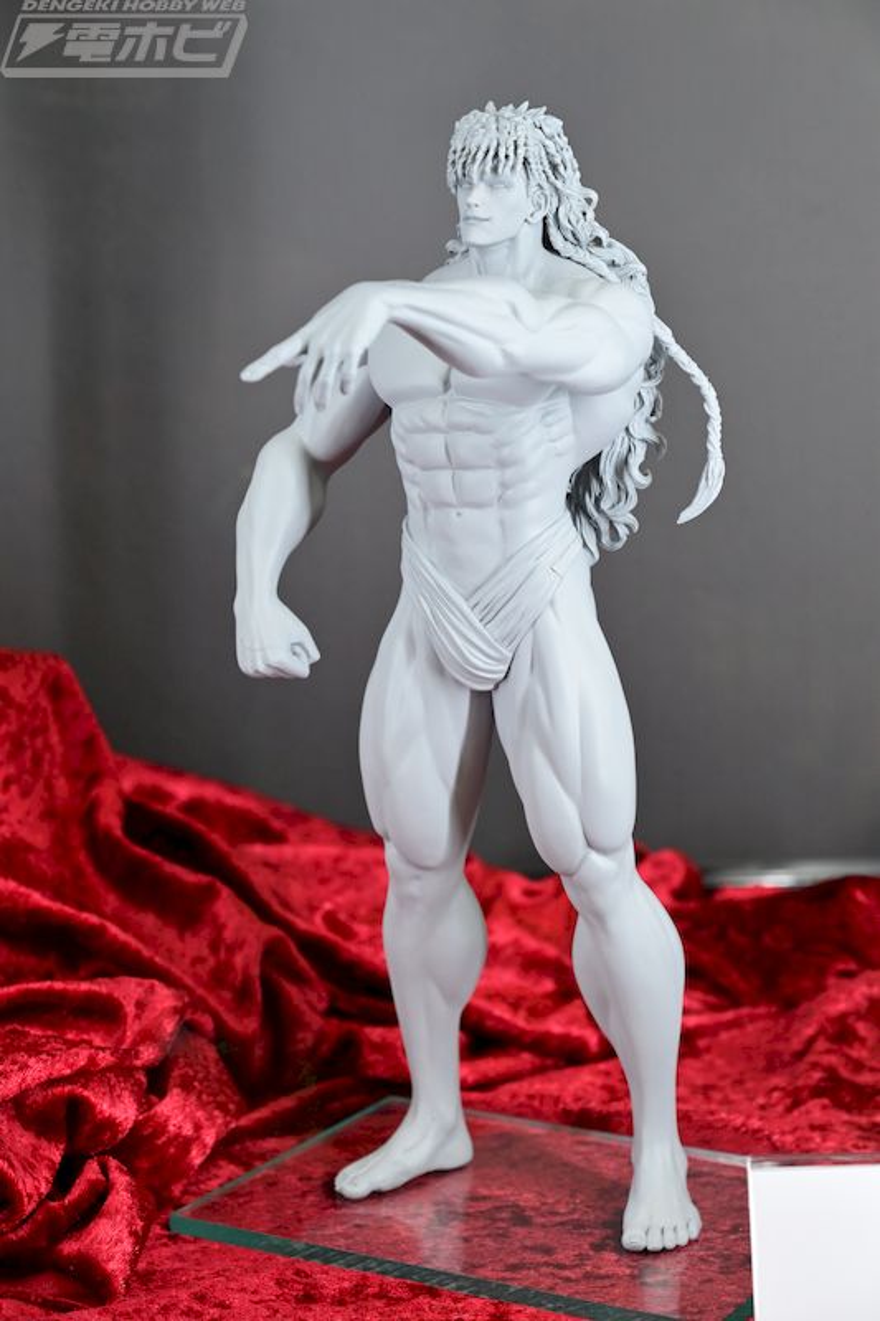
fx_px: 3081
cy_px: 660
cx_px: 440
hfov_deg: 16.3
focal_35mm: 84
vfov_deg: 24.2
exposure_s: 1/100
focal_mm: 84
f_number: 8
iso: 2200
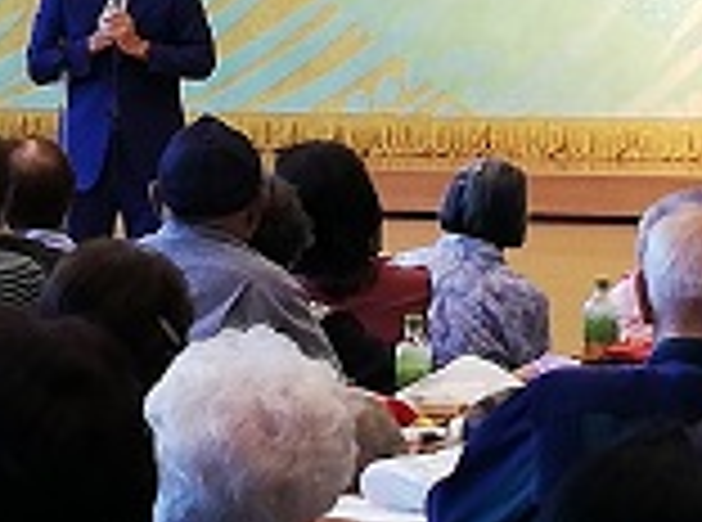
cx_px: 16
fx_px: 4933
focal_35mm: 244
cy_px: 88
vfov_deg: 6.0
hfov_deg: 8.1
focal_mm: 3.81
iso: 125
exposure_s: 1/40
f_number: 2.2
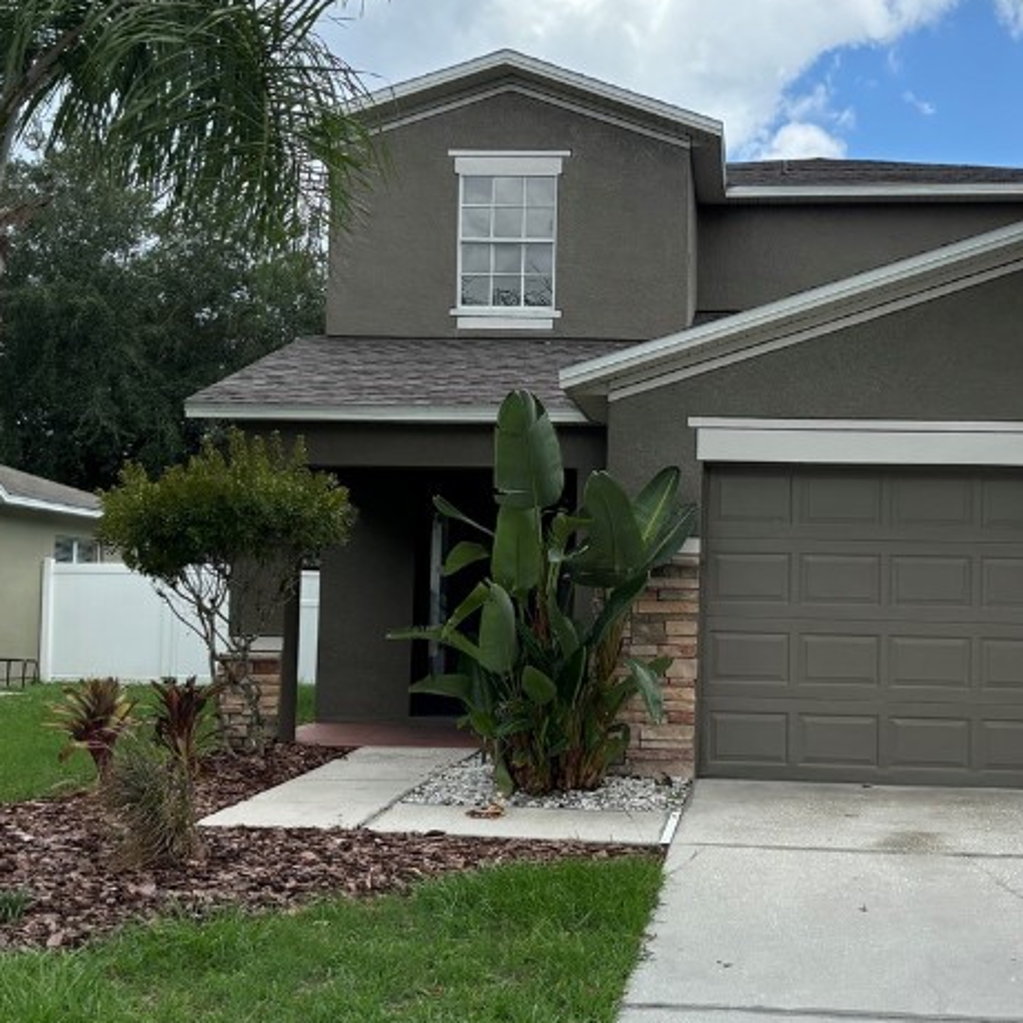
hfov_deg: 33.2
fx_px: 1705
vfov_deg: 33.4
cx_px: 657
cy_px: 517
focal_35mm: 51
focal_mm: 5.96
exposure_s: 1/2342
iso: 50
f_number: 1.6
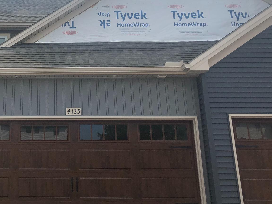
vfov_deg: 28.6
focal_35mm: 50
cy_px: 46
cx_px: 56
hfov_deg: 36.9
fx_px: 393
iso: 25
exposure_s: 1/3745
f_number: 1.8
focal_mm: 3.99
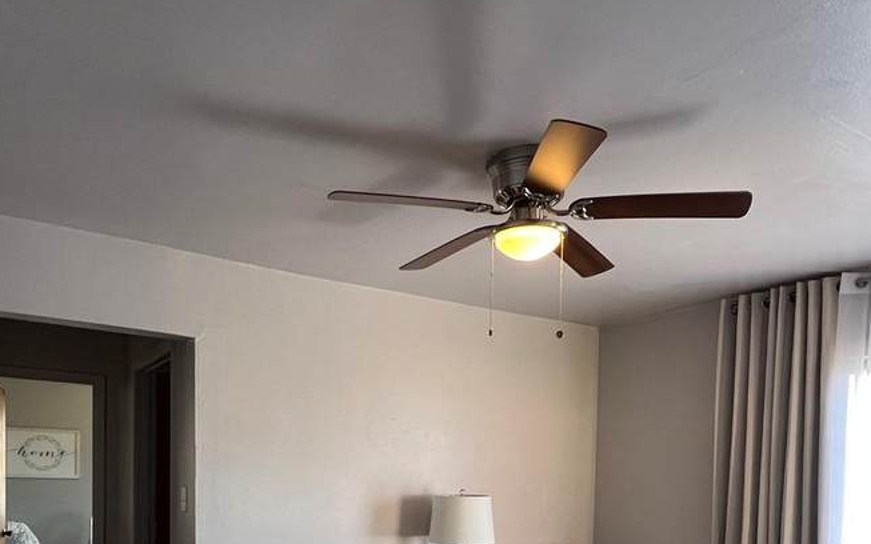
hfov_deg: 68.3
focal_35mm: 27
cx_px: 399
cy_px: 495
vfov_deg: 42.1
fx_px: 641
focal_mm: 1.57
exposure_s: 1/99
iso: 200
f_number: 1.8
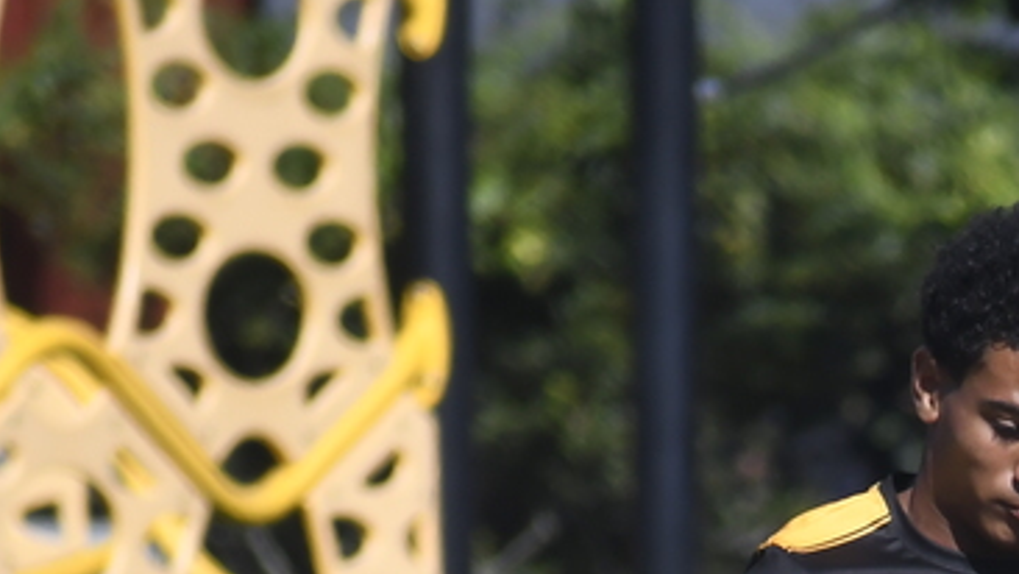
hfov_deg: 1.3
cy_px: 1209
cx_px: 1214
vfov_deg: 0.8
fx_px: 43508
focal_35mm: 1610
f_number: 6
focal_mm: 250
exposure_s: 1/2000
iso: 400
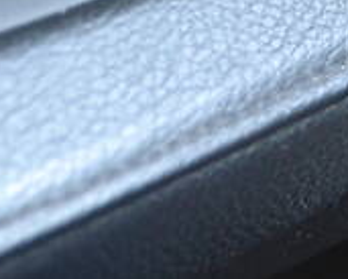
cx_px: 488
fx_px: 2174
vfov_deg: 7.1
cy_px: -260
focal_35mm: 211
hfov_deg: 9.0
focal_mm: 32
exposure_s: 1/60
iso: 2000
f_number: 4.8
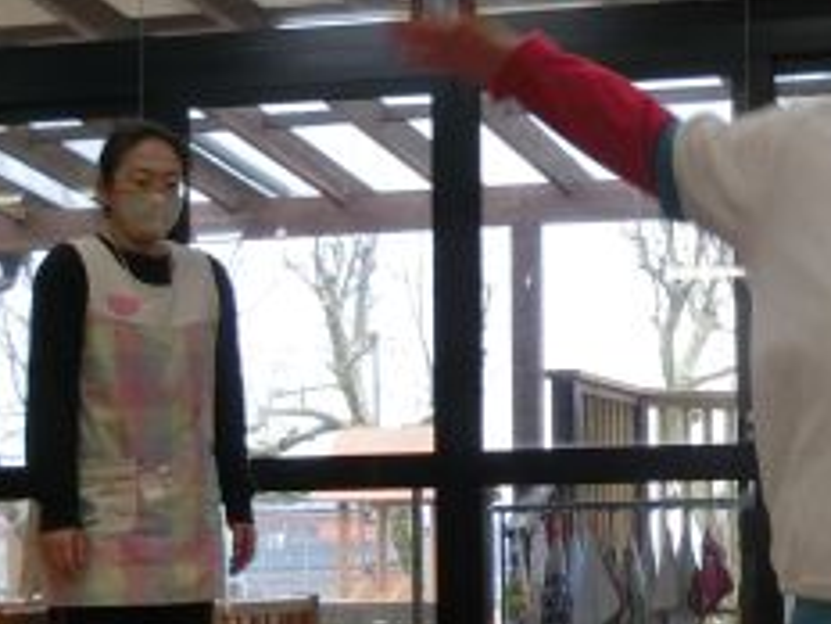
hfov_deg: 17.8
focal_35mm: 109
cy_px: 468
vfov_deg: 13.5
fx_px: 2617
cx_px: 732
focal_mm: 6.9
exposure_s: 1/125
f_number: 4.1
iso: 320
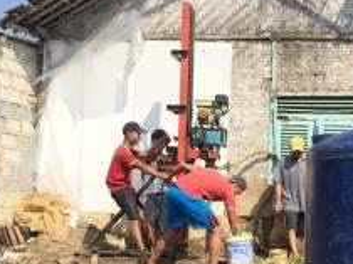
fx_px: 632
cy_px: 188
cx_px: 313
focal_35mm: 62
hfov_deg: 30.0
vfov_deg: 23.4
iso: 32
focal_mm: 4.15
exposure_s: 1/2083
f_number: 2.2
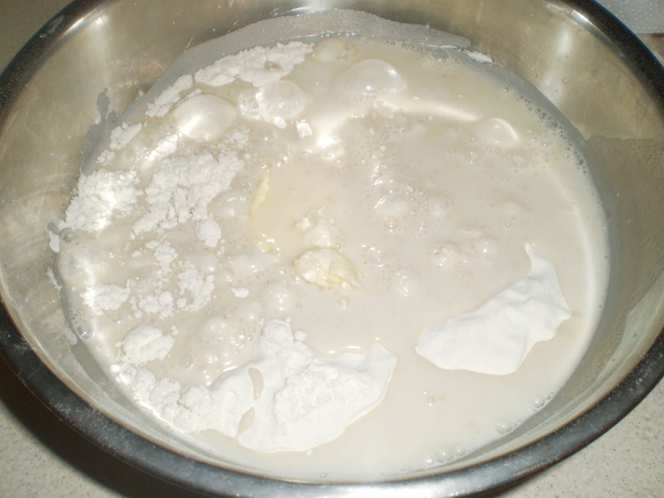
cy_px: 249
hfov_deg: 51.4
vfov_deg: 39.7
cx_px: 332
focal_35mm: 36
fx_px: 691
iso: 125
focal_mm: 6.3
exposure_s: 1/30
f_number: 3.1
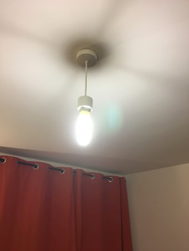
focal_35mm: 29
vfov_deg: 61.6
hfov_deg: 48.2
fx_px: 211
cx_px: 94
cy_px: 126
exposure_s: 1/33
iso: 64
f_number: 2.2
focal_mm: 4.15
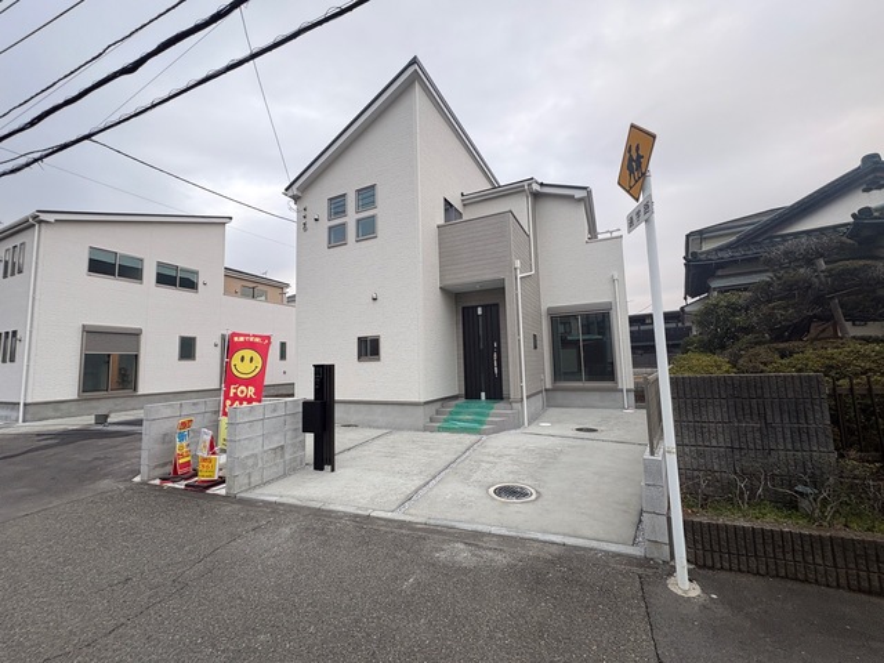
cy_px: 332
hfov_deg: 102.1
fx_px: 358
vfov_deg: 85.7
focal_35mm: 14
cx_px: 442
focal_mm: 2.22
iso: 100
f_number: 2.2
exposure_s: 1/99
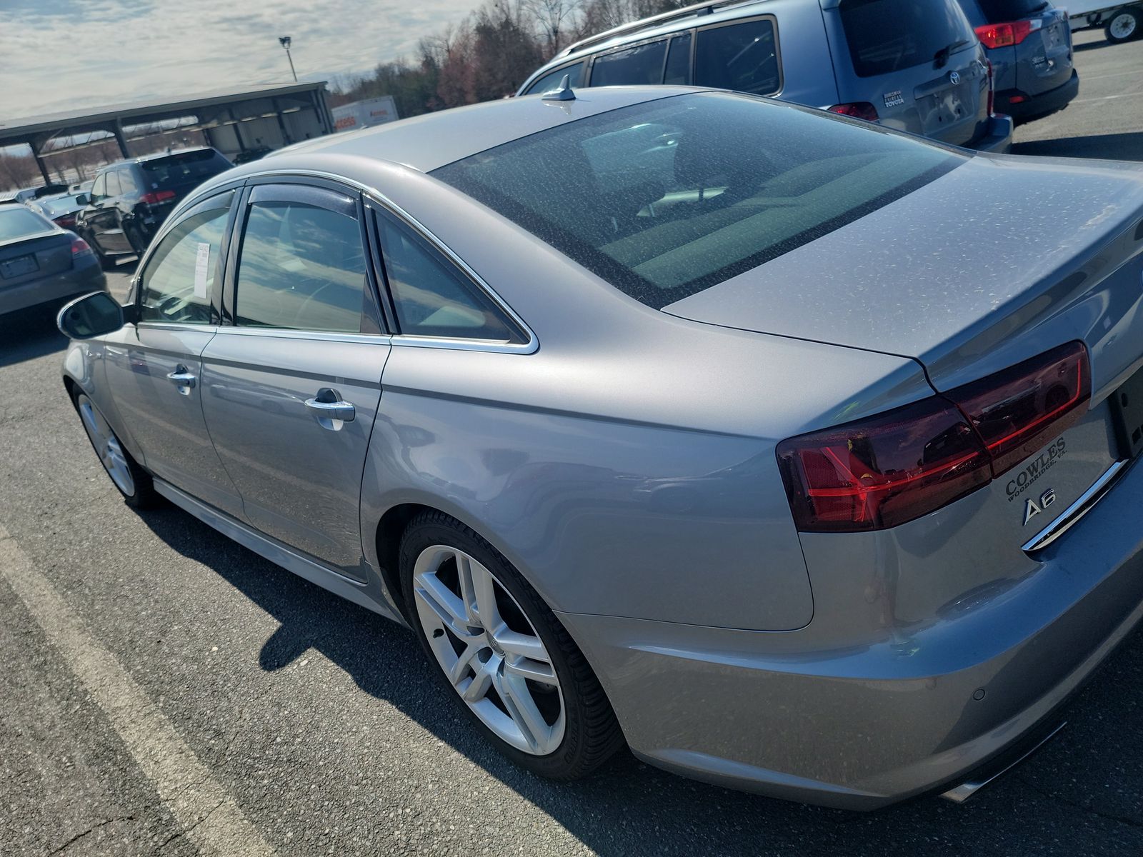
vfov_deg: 56.8
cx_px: 572
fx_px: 792
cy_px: 428
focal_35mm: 24
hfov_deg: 71.6
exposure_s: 1/1248
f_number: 1.8
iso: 50
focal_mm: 6.7
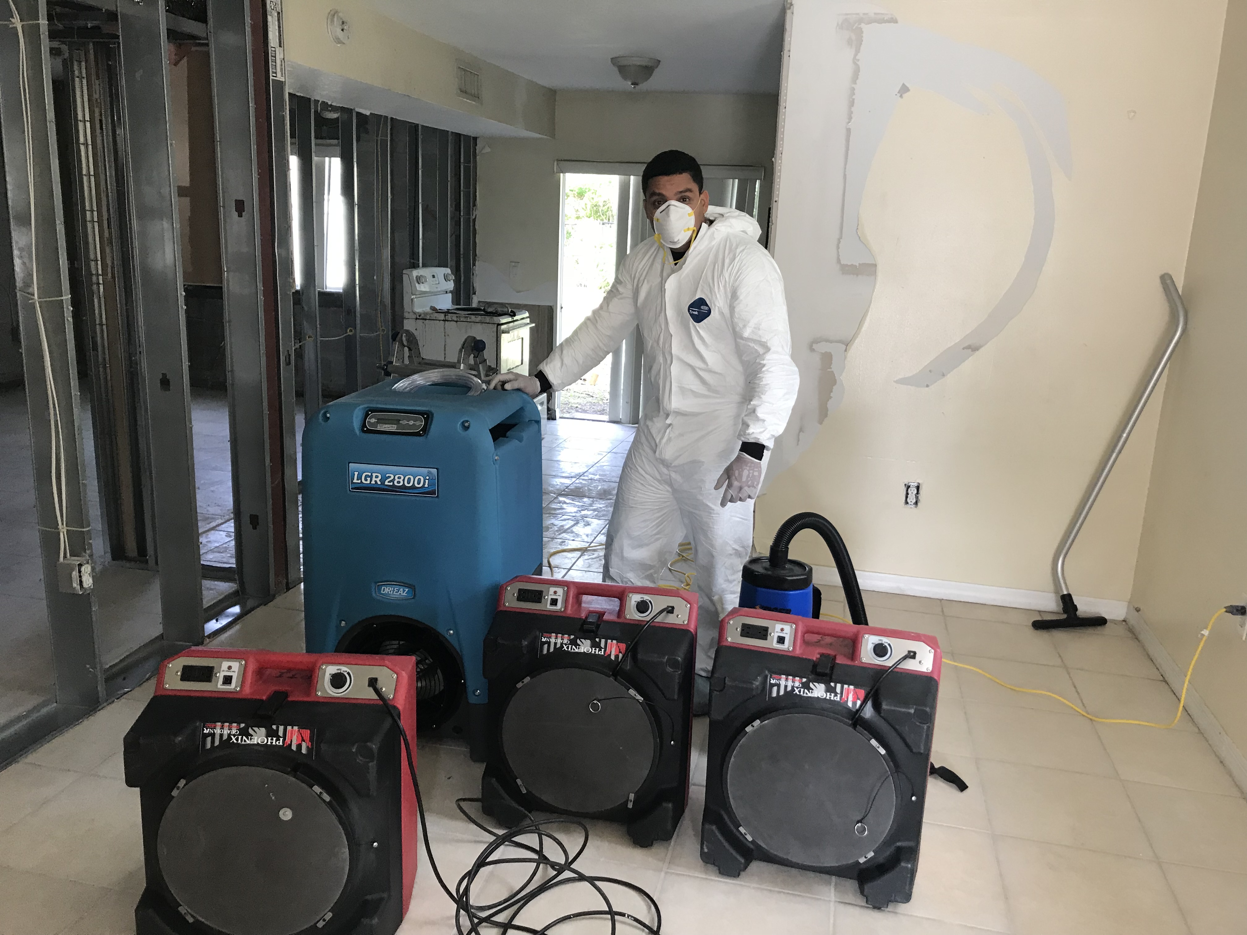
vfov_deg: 49.7
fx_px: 1009
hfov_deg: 63.4
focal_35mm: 28
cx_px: 624
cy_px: 468
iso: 32
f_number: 1.8
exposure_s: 1/30
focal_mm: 3.99
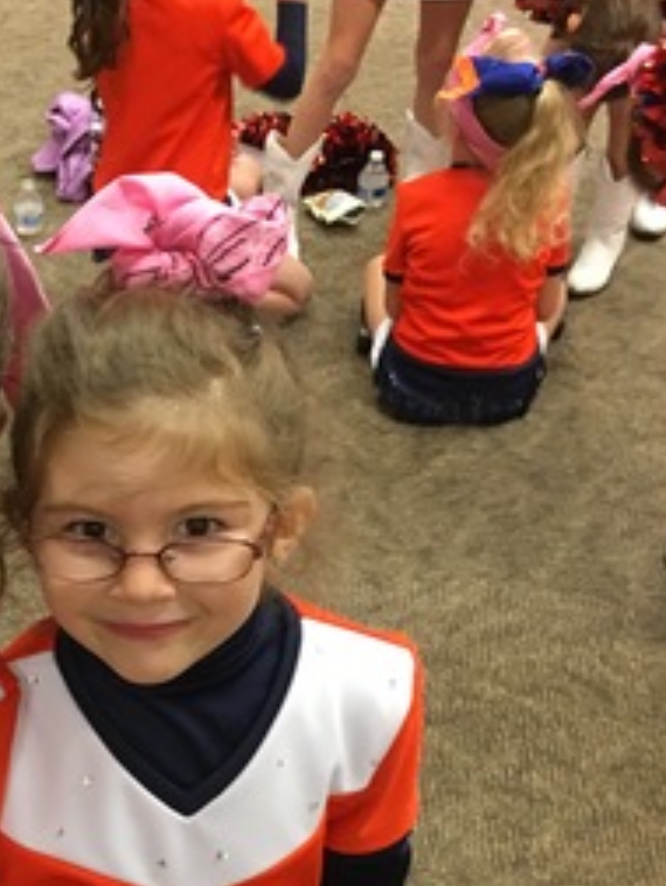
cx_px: 53
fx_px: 1410
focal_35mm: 55
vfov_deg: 33.8
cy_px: 714
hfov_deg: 25.7
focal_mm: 4.15
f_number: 2.2
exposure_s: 1/24
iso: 200
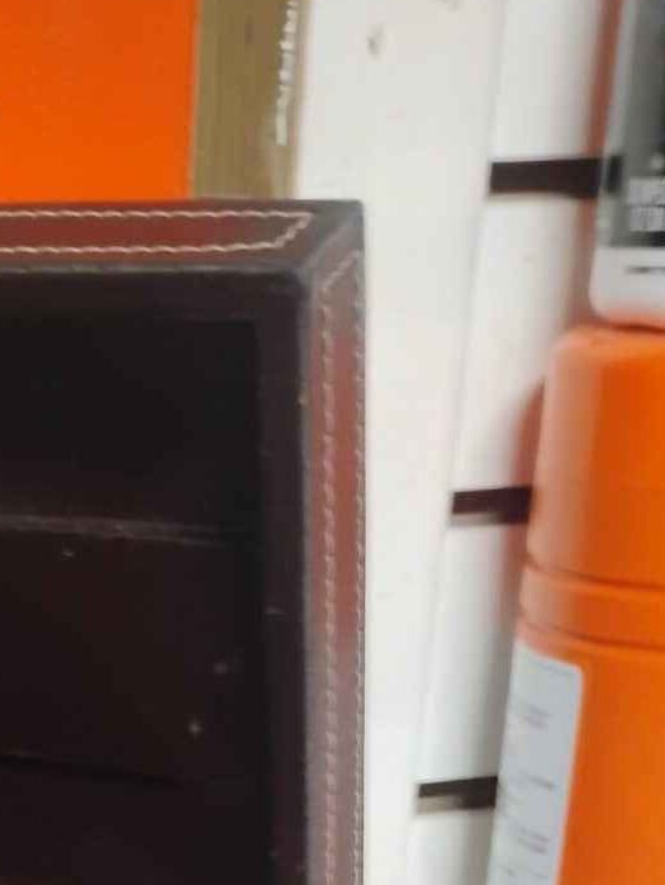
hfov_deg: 17.8
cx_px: -225
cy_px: 1201
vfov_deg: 22.3
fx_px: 1969
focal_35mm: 77
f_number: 1.8
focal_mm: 4.26
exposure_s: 1/30
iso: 1269
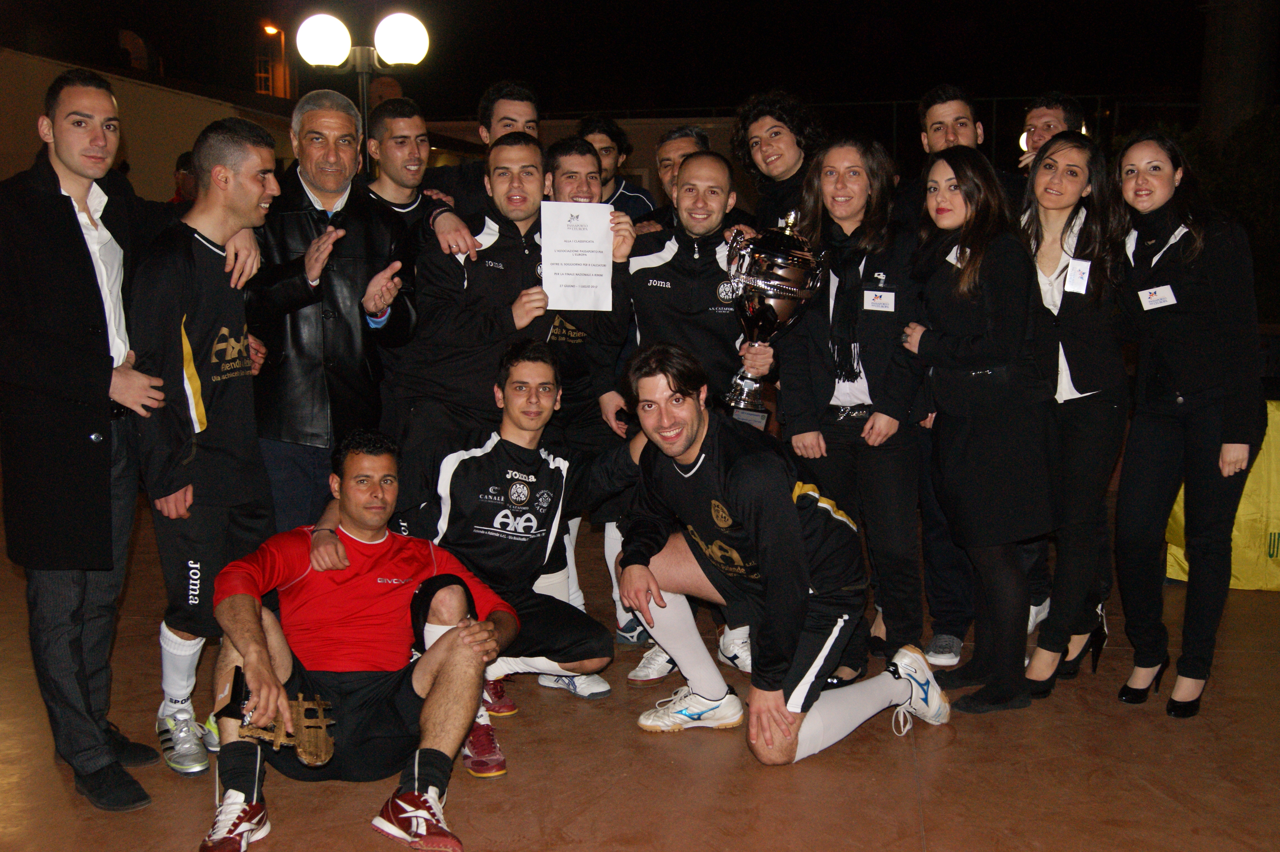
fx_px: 1492
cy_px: 426
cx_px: 640
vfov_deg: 31.9
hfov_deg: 46.4
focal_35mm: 42
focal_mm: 28
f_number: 5.6
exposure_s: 1/60
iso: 400
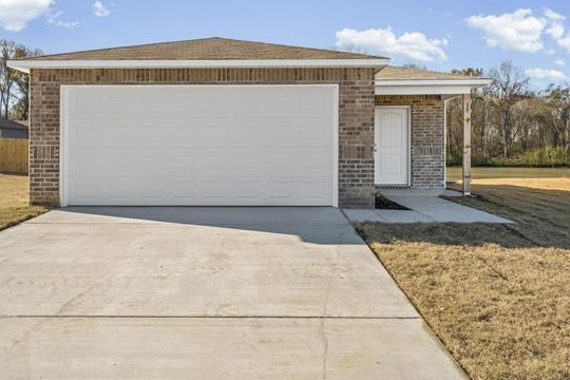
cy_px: 161
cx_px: 260
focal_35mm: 32
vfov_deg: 41.0
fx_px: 507
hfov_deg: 58.6
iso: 250
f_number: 9
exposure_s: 1/160
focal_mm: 18
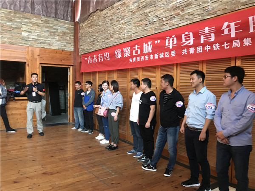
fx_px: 206
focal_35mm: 28
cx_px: 128
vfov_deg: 49.7
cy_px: 96
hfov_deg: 63.4
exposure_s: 1/10
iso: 100
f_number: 1.8
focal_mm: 3.99
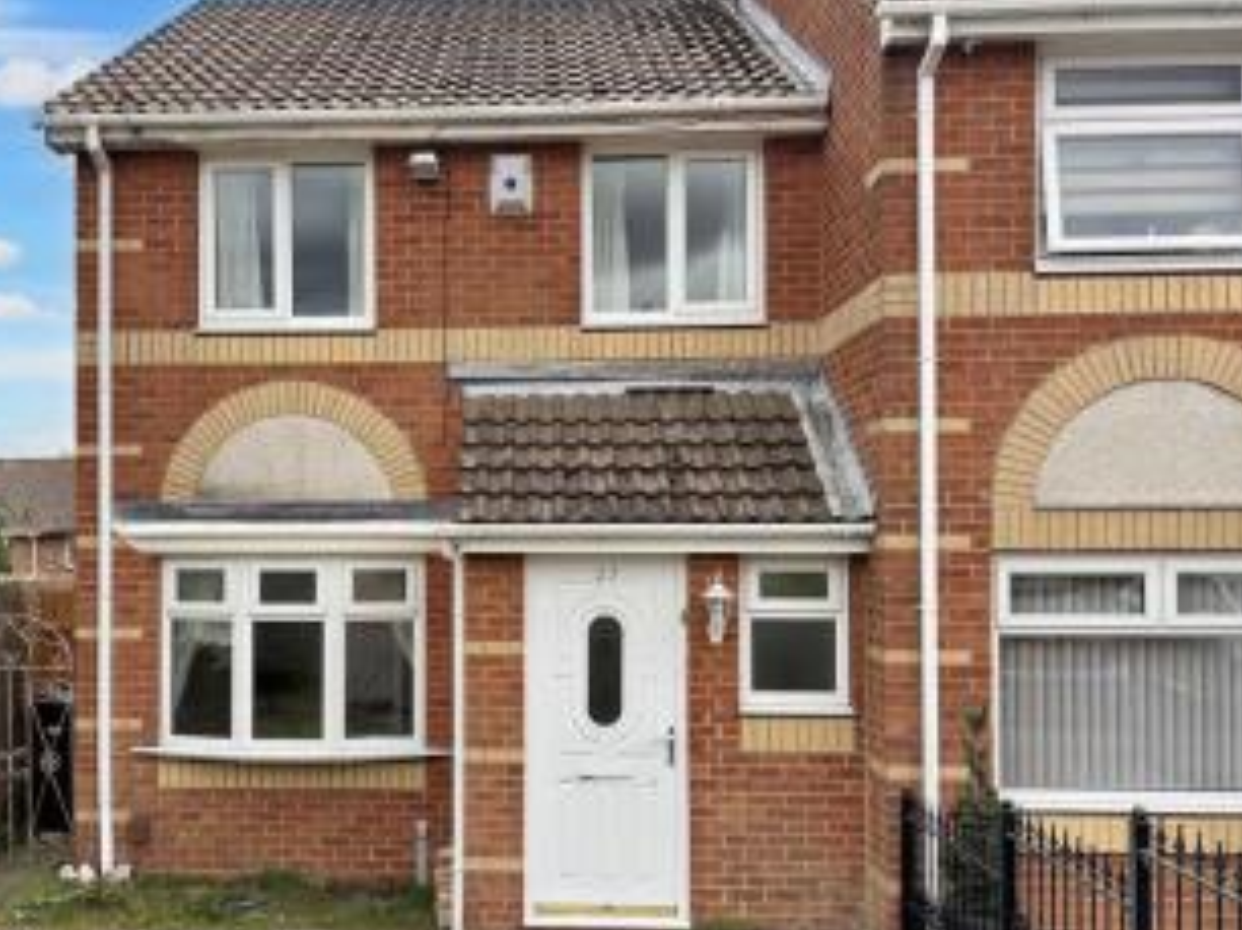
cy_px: 506
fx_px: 1291
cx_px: 477
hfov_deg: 50.9
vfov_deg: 39.6
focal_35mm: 36
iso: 50
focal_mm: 6
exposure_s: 1/894
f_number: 1.6
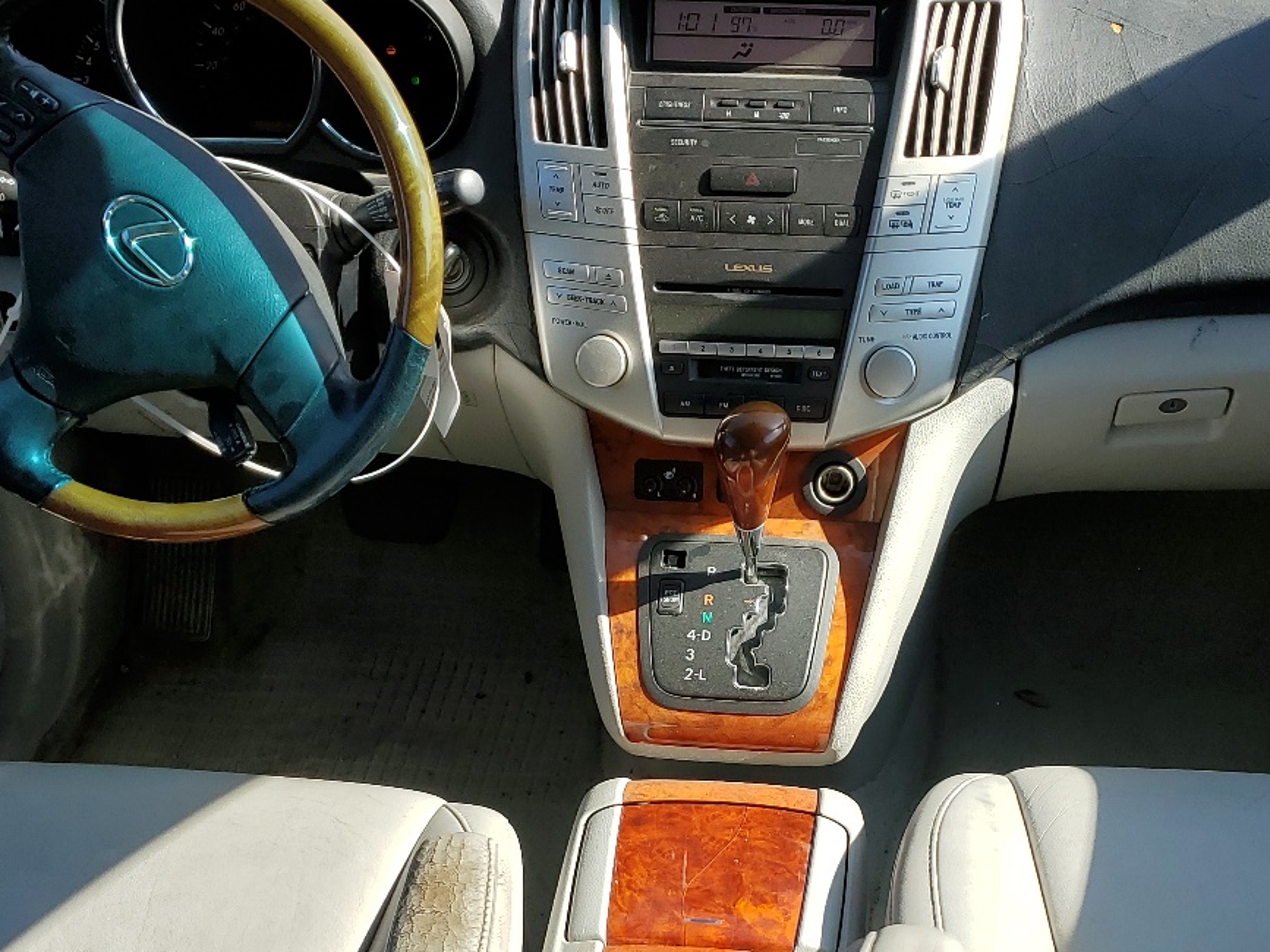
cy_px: 668
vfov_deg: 29.9
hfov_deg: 39.6
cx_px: 677
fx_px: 1761
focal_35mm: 48
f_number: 1.5
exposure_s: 1/1000
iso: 50
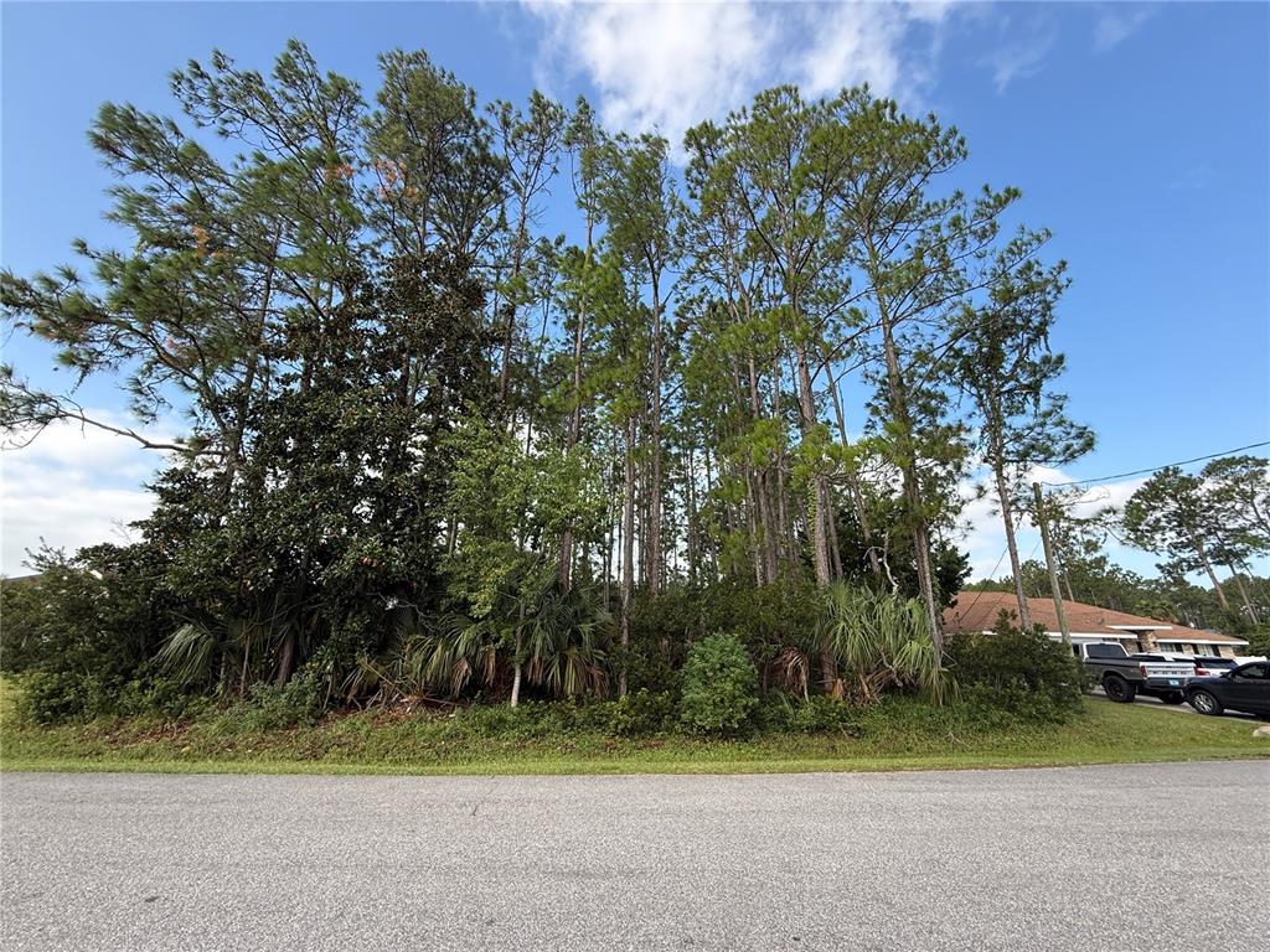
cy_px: 476
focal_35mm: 14
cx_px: 635
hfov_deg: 102.1
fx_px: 514
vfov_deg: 85.7
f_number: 2.2
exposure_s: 1/427
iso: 64
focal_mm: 2.22
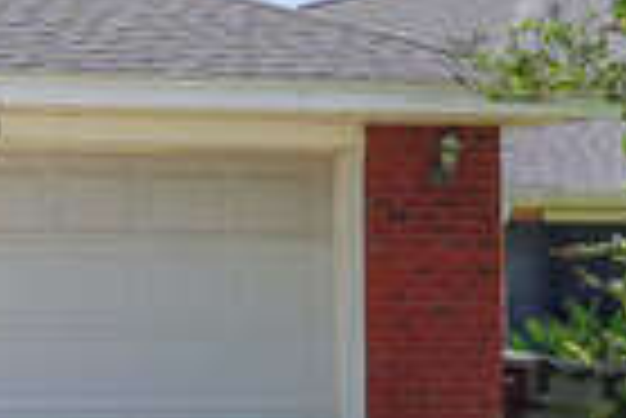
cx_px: -603
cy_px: 245
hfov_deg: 14.8
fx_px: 2002
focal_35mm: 115
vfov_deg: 11.9
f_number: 10
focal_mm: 20
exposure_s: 1/160
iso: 100
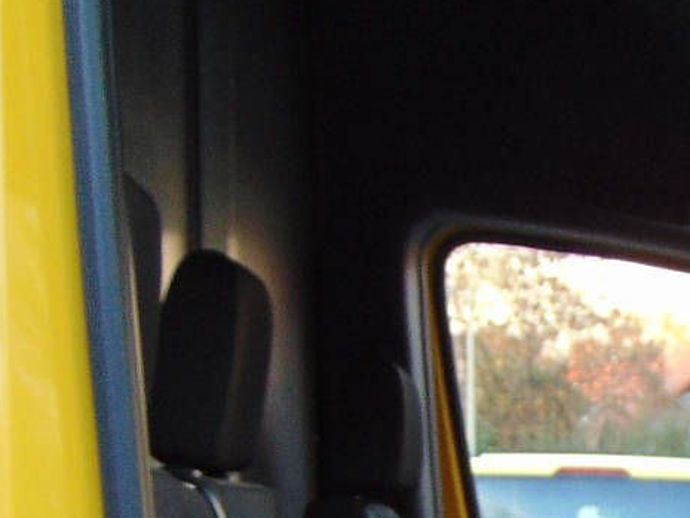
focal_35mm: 86
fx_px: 1715
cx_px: 751
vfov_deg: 15.4
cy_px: 859
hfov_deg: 21.6
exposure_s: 1/30
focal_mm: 4.5
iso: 100
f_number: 3
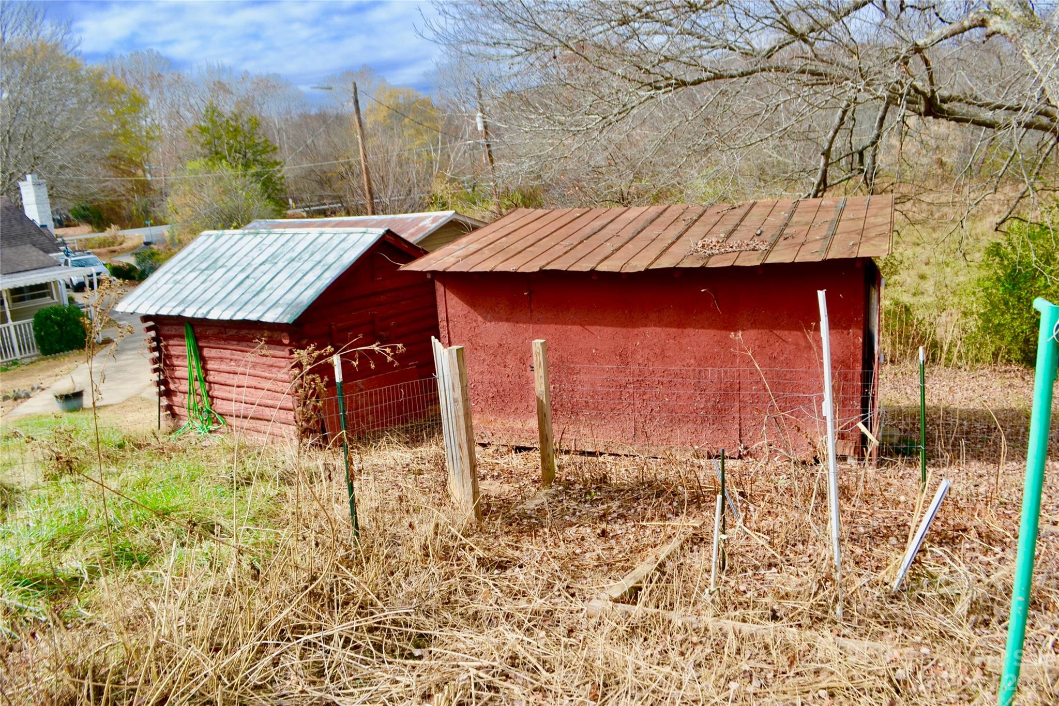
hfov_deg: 67.4
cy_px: 353
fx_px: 794
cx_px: 530
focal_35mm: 27
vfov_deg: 47.9
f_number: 8
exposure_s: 1/250
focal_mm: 18
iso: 100
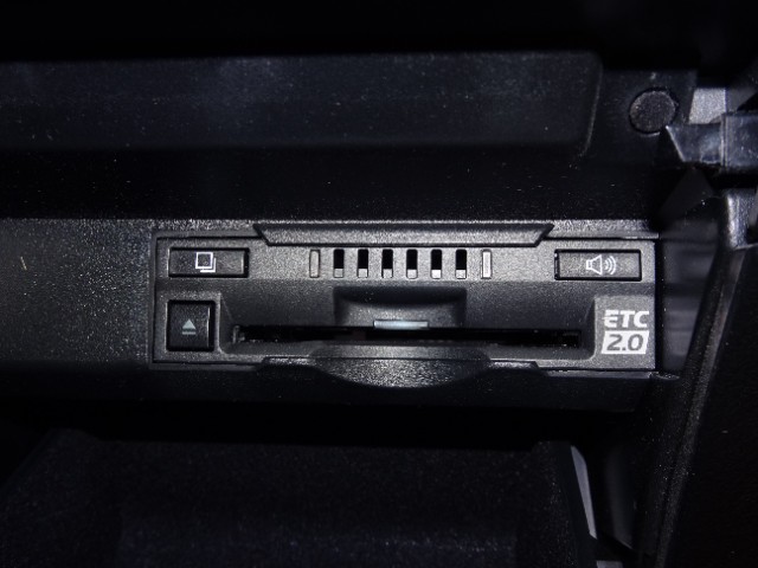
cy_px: 284
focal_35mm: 33
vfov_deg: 42.9
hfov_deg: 55.4
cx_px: 379
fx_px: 723
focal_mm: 5.61
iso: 80
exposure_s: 1/13
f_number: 4
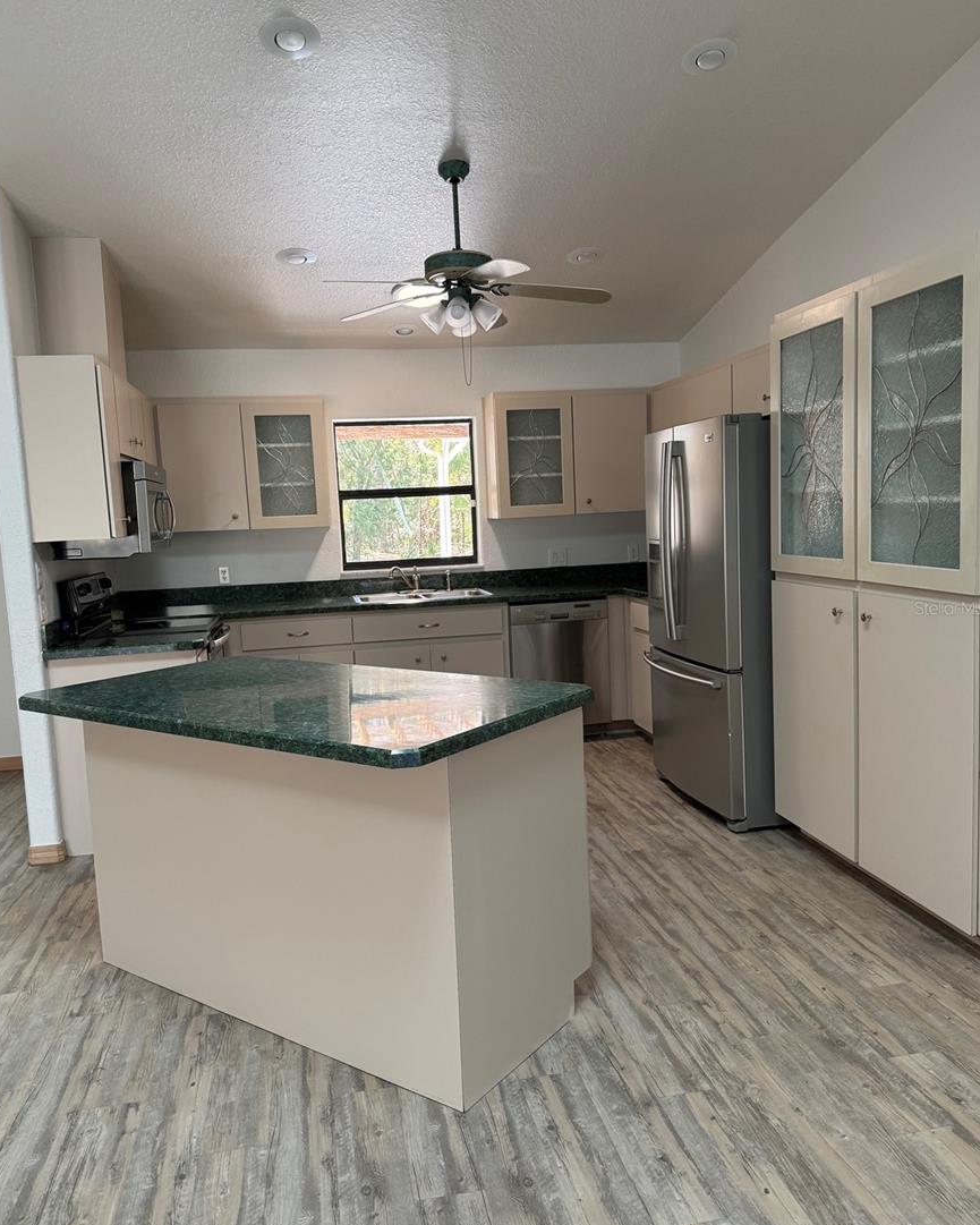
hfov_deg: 54.9
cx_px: 485
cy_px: 607
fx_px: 943
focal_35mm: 26
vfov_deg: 66.0
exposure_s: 1/121
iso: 160
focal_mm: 6.76
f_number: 1.78
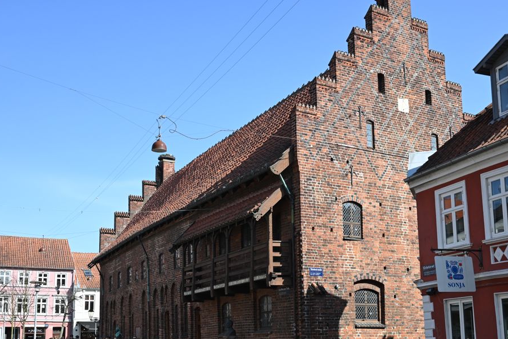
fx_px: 705
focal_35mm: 50
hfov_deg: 39.6
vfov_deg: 26.8
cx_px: 274
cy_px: 231
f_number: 5
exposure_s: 1/4000
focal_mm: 35
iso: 800
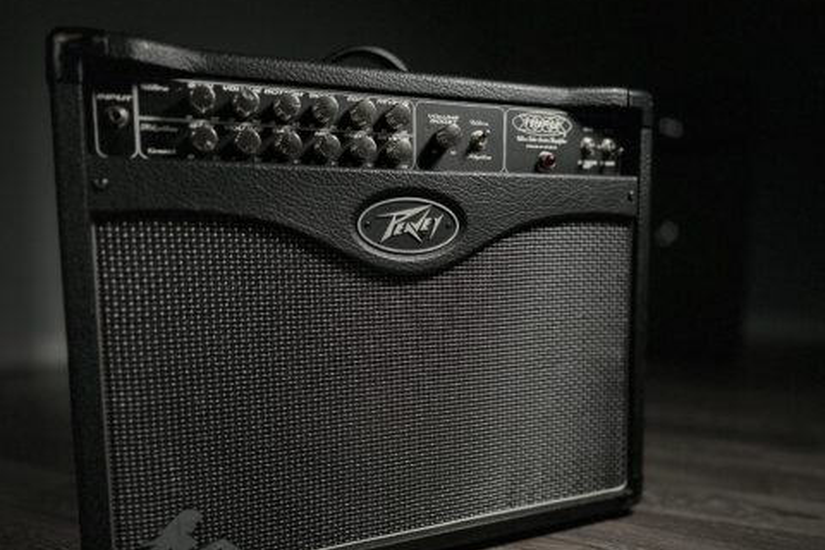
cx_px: 402
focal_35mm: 26
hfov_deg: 69.4
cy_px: 310
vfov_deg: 49.4
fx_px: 596
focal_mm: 6.86
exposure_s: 1/29
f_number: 1.78
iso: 2000
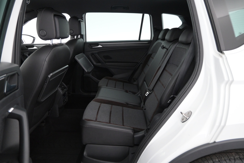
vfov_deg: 53.1
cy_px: 82
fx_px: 163
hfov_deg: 73.7
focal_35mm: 24
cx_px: 122
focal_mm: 16
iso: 2500
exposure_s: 1/50
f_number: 3.5
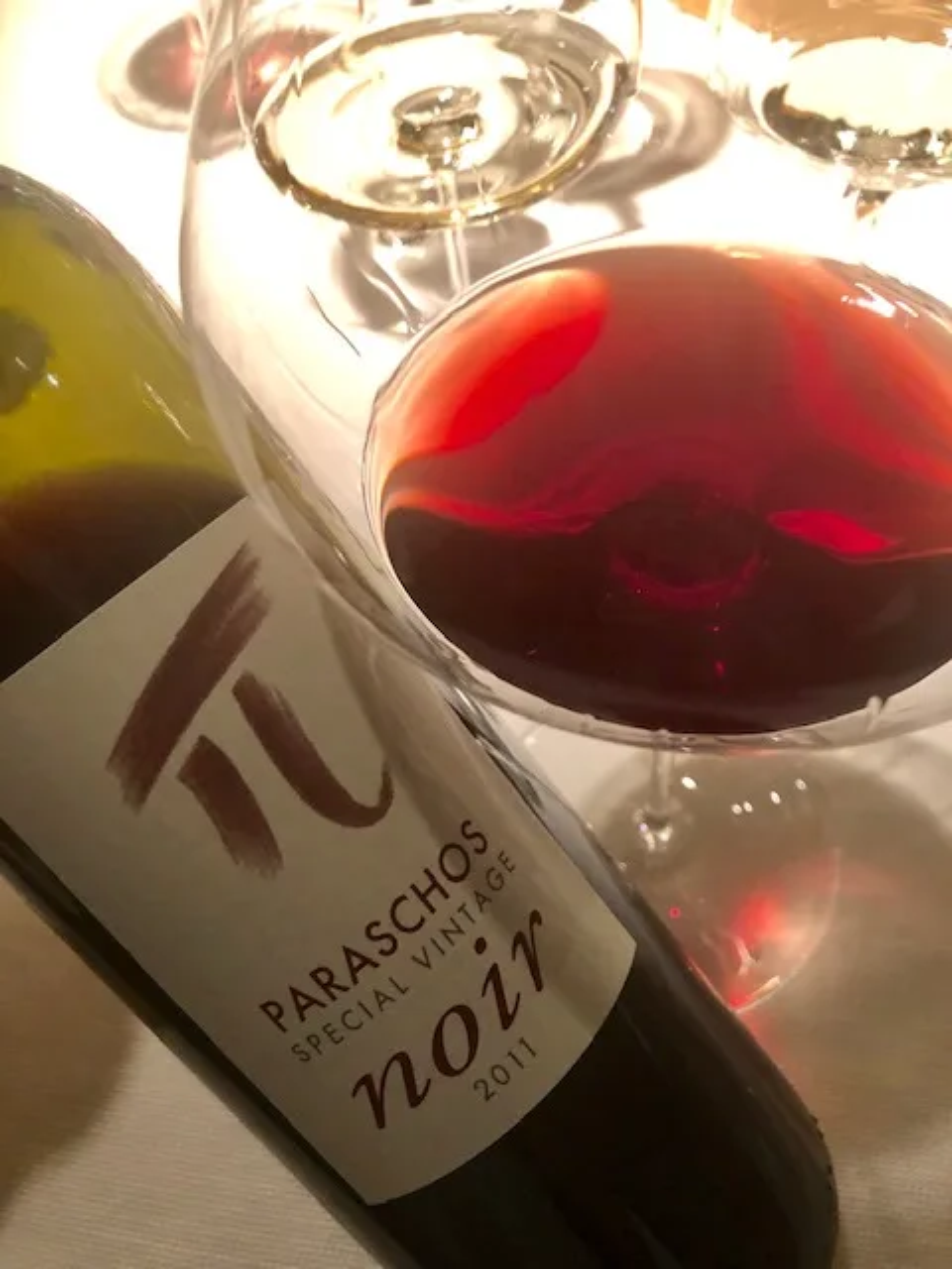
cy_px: 634
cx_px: 476
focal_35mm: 28
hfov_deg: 49.7
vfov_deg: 63.4
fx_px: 1027
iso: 80
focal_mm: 3.99
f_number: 1.8
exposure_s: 1/17
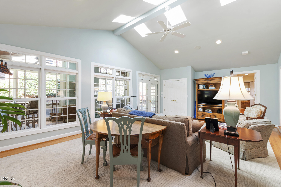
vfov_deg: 77.3
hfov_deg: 100.4
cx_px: 140
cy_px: 94
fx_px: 117
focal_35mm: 15
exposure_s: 1
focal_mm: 10
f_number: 8
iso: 100
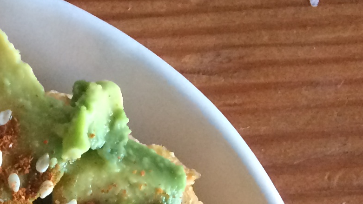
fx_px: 1270
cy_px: 429
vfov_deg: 8.6
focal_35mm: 132
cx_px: -180
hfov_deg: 15.1
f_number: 2.2
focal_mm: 4.15
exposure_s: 1/30
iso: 250
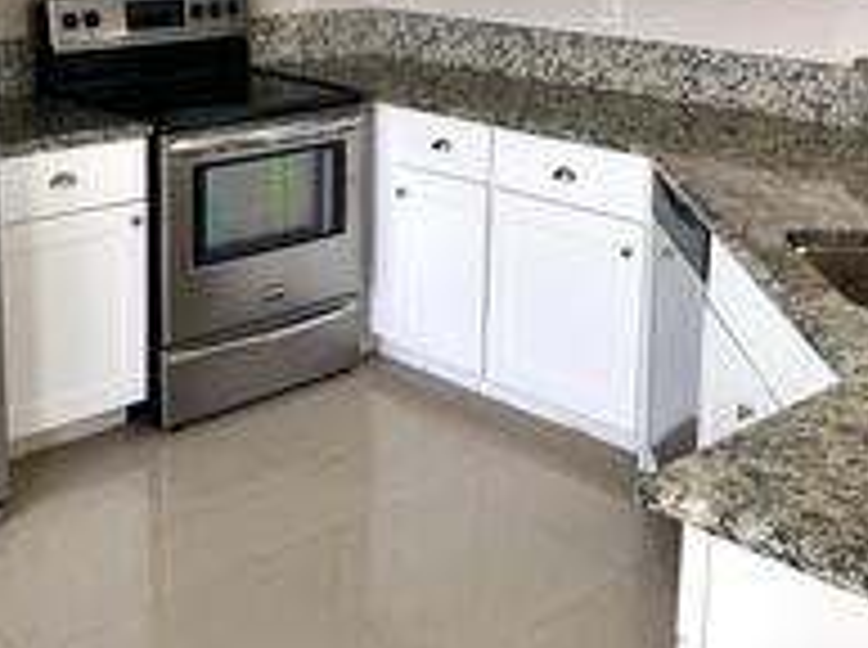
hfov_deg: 35.5
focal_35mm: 54
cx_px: 355
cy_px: 108
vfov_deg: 26.3
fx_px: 1352
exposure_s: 1/60
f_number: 1.6
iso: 160
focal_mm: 5.1
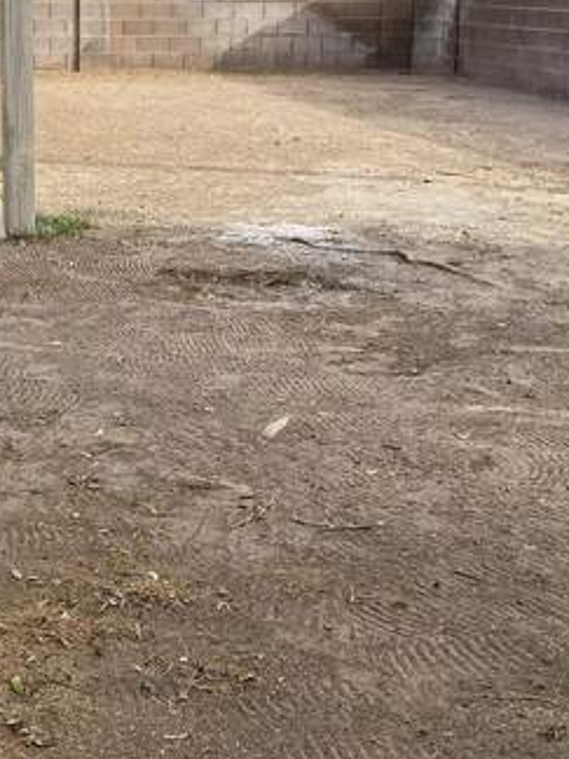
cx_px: 117
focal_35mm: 77
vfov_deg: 25.3
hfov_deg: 19.0
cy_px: 319
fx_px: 1688
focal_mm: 4.25
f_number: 1.8
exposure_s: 1/1653
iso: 32
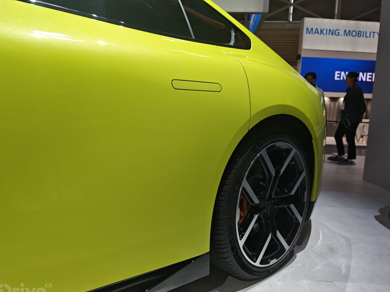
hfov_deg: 71.6
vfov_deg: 56.8
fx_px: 270
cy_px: 152
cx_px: 194
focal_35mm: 24
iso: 50
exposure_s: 1/100
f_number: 1.63
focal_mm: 8.72
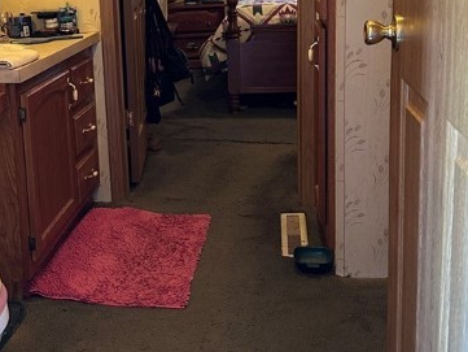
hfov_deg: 37.1
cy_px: 92
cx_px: 161
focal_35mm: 51
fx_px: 690
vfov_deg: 28.2
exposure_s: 1/30
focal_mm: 6.86
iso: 1000
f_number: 1.78
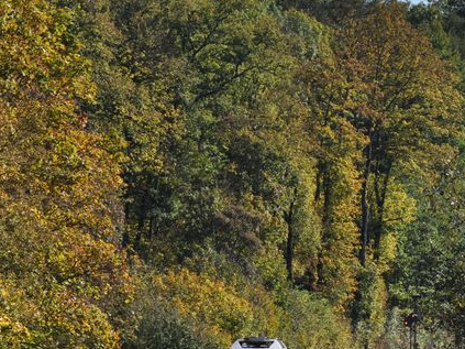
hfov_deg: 6.2
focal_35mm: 321
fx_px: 4311
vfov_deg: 4.6
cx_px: 295
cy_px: 306
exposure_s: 1/500
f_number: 9
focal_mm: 92
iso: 200
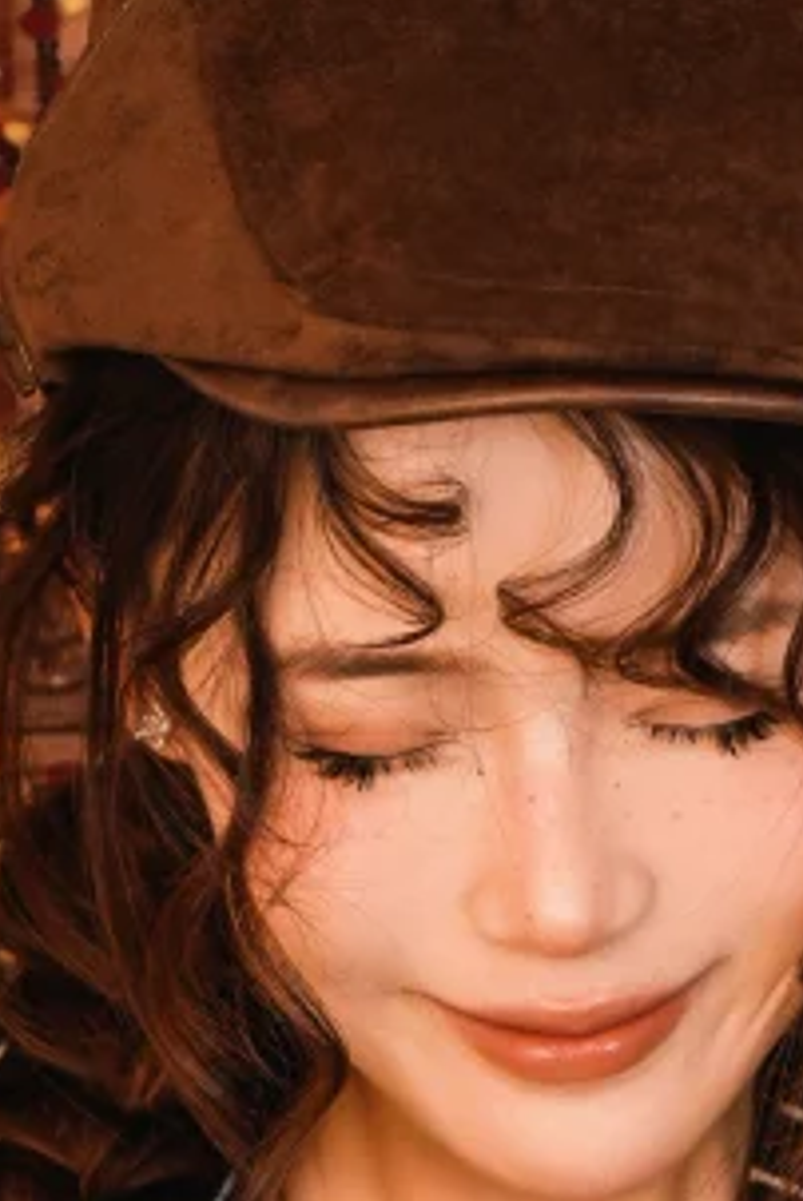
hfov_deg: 4.5
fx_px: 10139
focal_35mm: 304
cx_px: 684
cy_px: 1595
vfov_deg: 6.7
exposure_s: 1/125
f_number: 2.8
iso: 500
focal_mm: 56.7
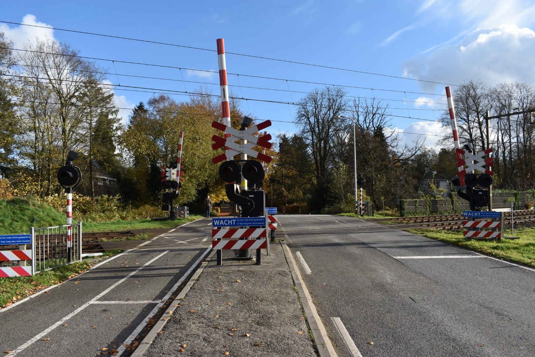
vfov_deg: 47.9
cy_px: 178
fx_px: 401
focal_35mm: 27
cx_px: 268
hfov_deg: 67.4
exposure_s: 1/320
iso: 200
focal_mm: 18
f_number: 9
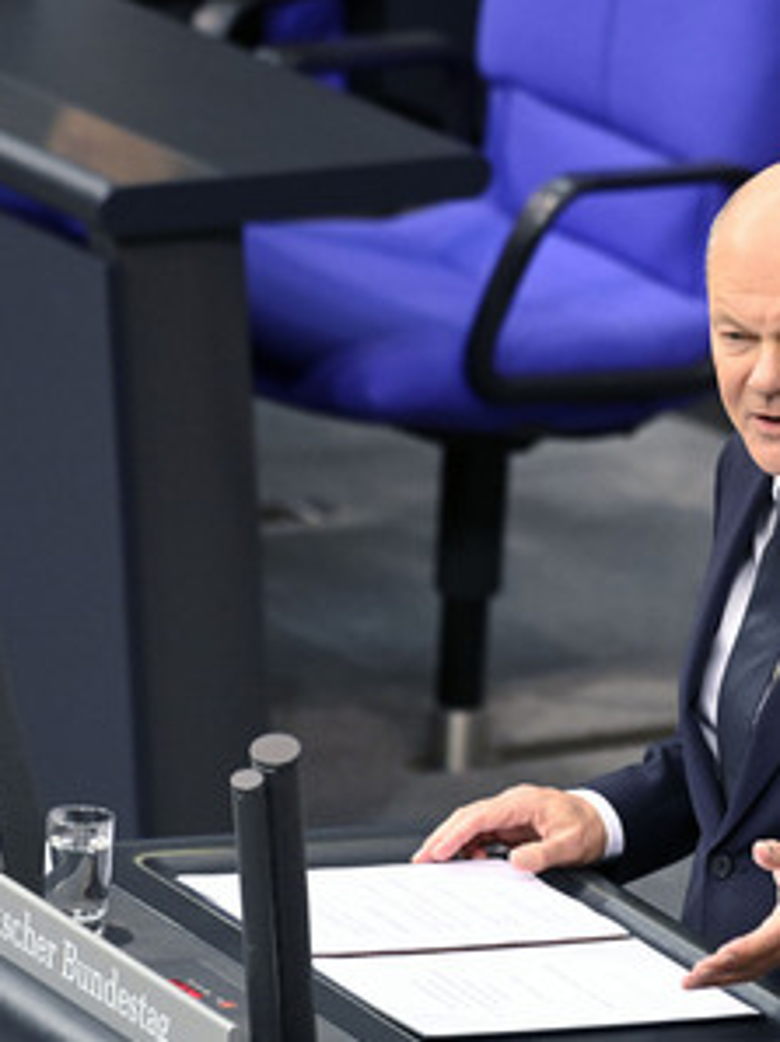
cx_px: 610
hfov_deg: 2.8
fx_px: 15766
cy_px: 521
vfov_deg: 3.8
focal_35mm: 524
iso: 10000
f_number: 5.6
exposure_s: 1/320
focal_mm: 360
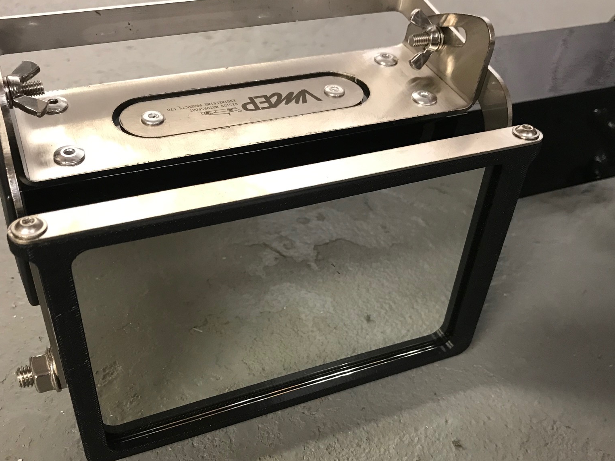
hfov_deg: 50.1
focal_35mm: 37
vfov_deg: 38.5
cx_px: 286
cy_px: 270
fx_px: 657
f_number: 1.8
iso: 64
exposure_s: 1/17
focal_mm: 3.99
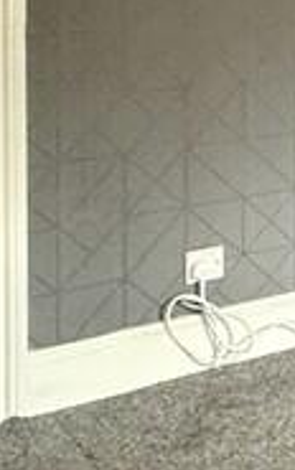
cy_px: -51
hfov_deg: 10.4
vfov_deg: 23.6
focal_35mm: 82
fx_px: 1052
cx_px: 931
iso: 400
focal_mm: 2.22
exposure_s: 1/60
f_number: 2.2
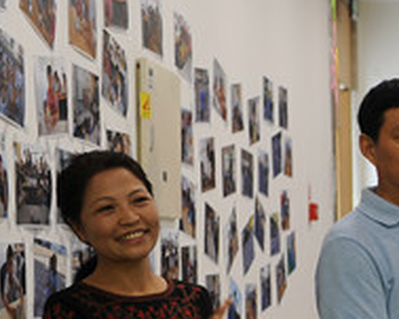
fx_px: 1688
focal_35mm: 143
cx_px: 621
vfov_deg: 10.7
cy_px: 341
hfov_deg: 12.7
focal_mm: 48
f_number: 4
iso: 500
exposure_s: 1/60
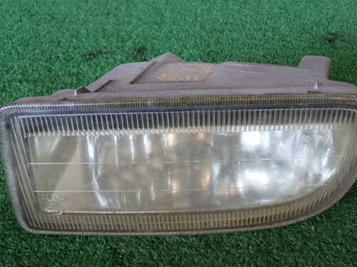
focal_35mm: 45
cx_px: 192
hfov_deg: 42.0
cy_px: 147
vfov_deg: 32.2
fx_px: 464
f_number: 2.5
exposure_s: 1/100
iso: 100
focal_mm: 6.37
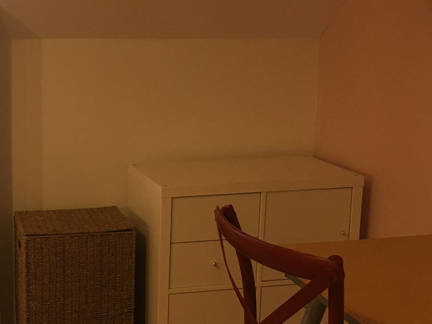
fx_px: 761
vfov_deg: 24.0
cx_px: 60
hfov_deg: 30.6
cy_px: 148
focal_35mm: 61
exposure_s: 1/33
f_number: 2.2
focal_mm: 4.15
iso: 125
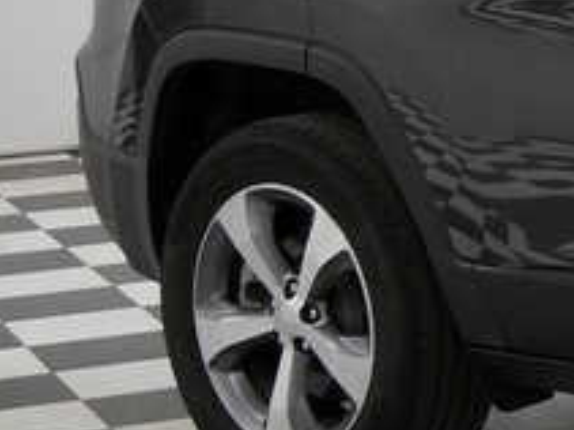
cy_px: 71
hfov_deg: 10.0
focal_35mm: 175
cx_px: 1363
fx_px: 2900
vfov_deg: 8.5
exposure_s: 1/125
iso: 1250
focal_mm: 18
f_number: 3.9
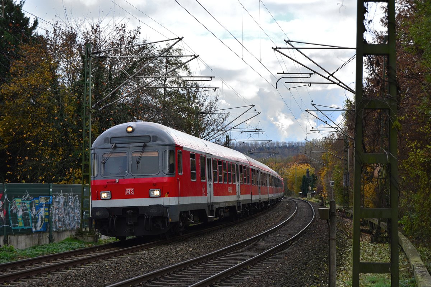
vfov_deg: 16.6
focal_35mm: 82
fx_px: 988
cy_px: 144
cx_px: 216
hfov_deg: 24.6
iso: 400
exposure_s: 1/640
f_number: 5.6
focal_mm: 55
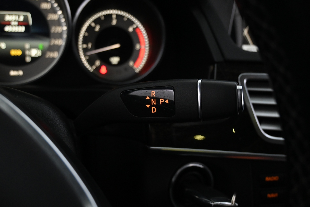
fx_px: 278
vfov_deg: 40.8
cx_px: 155
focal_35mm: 32
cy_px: 104
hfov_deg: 58.3
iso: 2200
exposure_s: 1/30
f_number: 4
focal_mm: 21.5
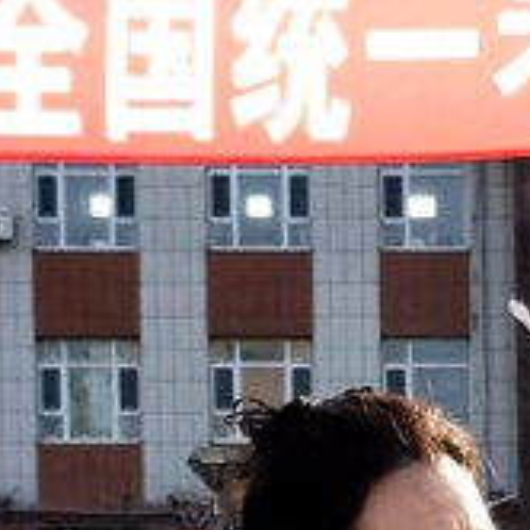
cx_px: 760
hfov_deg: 6.7
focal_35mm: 258
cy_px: 988
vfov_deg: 6.6
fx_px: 4469
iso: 50
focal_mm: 5.56
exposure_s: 1/1984
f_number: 1.6
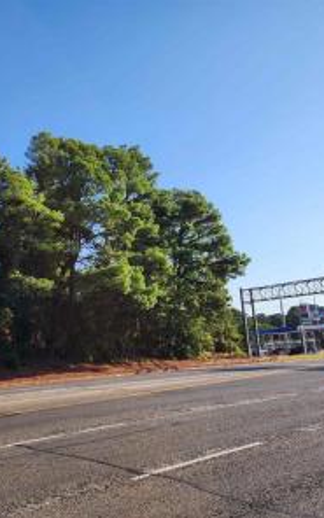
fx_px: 466
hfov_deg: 38.2
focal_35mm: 33
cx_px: 137
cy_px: 261
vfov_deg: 58.1
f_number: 1.8
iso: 12
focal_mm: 6.4
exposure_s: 1/924
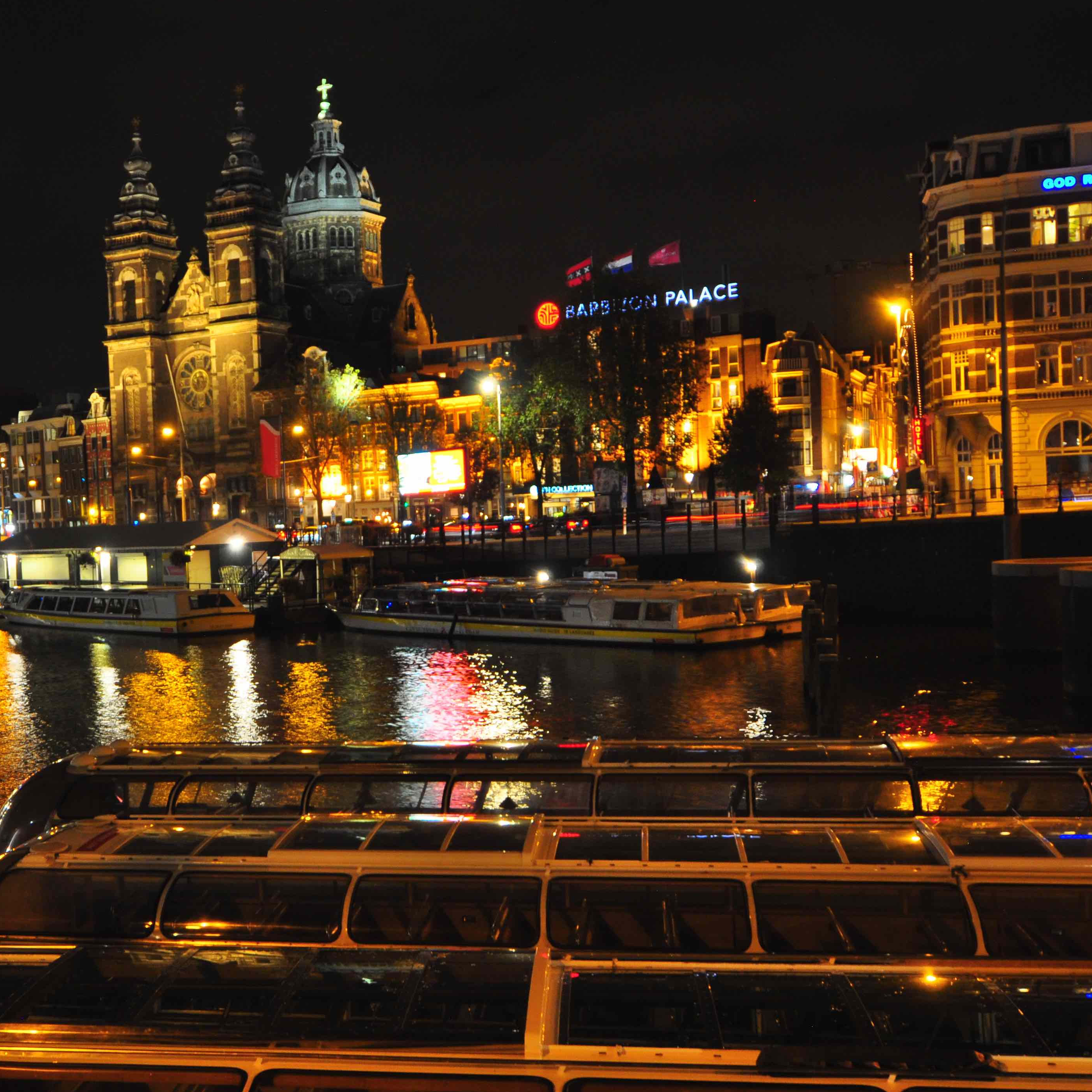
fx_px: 1535
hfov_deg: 38.4
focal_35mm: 43
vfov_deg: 39.2
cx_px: 299
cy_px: 552
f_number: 4
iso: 500
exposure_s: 1/2.5
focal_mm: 22
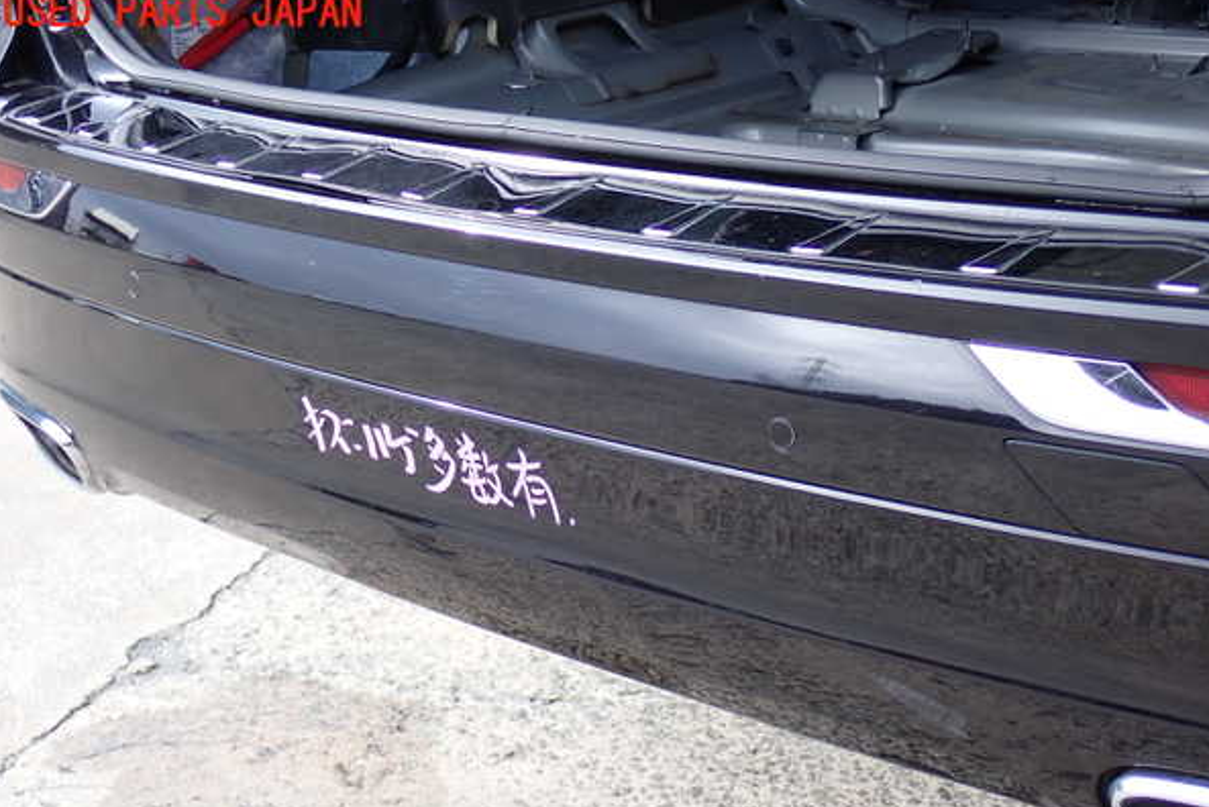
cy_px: 446
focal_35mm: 61
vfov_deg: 22.3
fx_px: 2049
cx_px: 603
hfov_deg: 32.9
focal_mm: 10.35
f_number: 3.5
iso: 160
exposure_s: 1/125
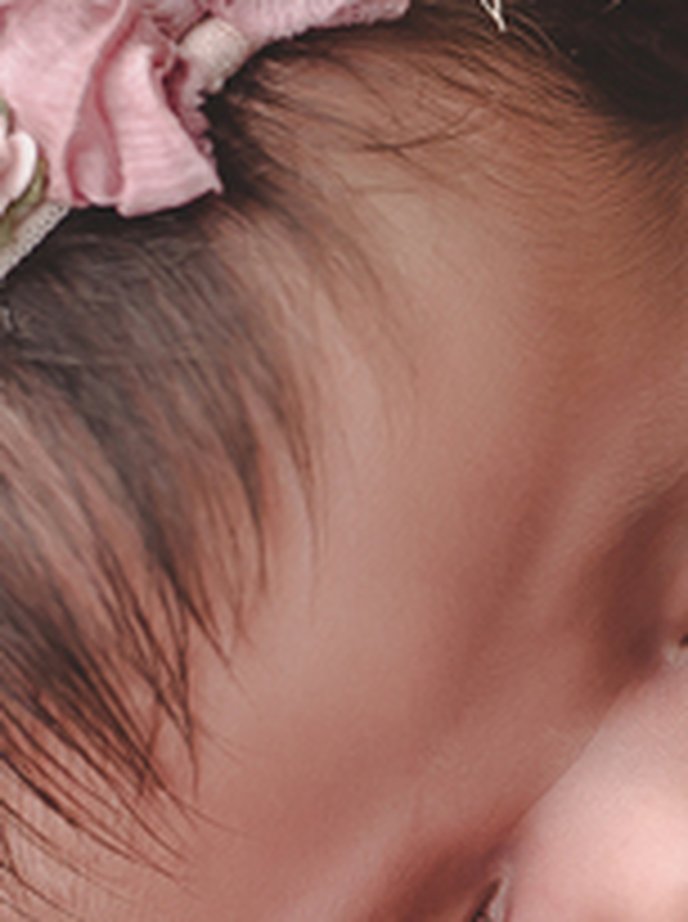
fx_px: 7497
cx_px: 1421
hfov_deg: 5.1
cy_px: 632
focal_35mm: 282
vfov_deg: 7.0
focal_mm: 50
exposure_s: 1/160
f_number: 2.8
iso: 100
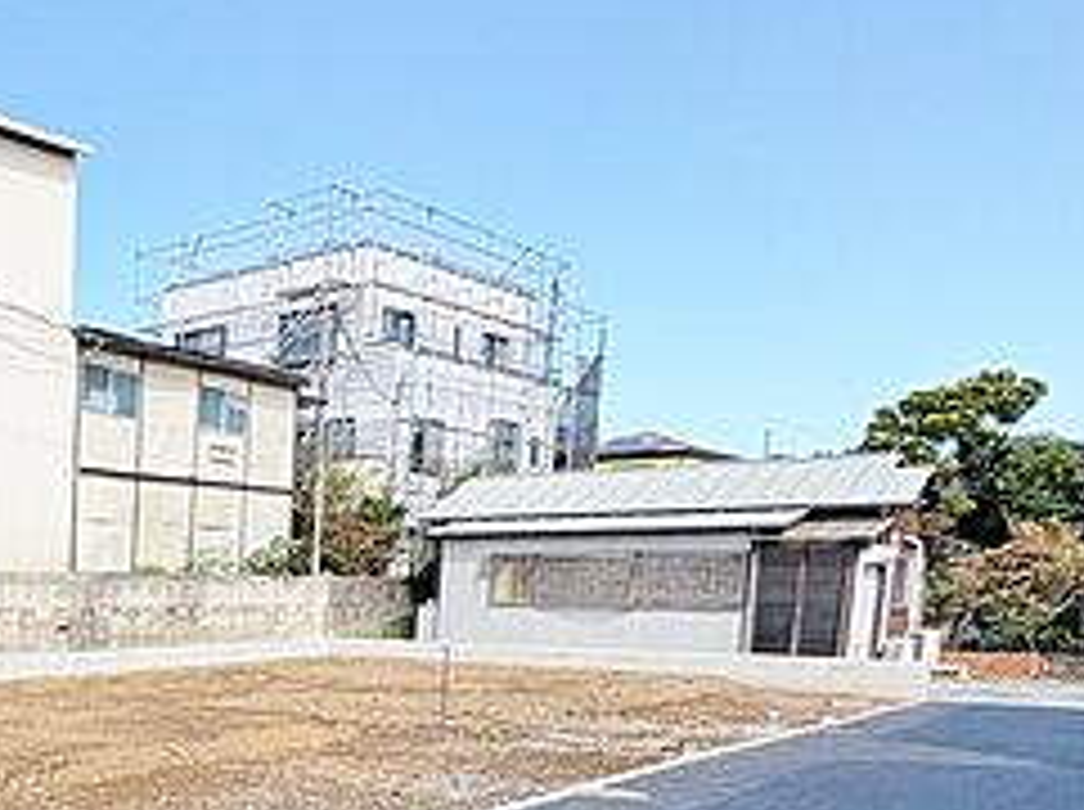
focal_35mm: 36
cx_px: -144
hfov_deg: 40.2
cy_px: 738
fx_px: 1126
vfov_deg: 36.9
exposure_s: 1/1395
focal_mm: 2.22
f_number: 2.2
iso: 40
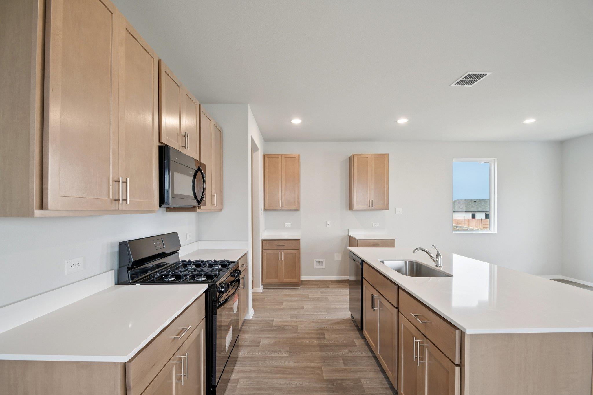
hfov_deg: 100.4
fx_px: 247
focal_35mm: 15
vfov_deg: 77.3
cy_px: 198
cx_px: 296
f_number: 8
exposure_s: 1/15
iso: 400
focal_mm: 10
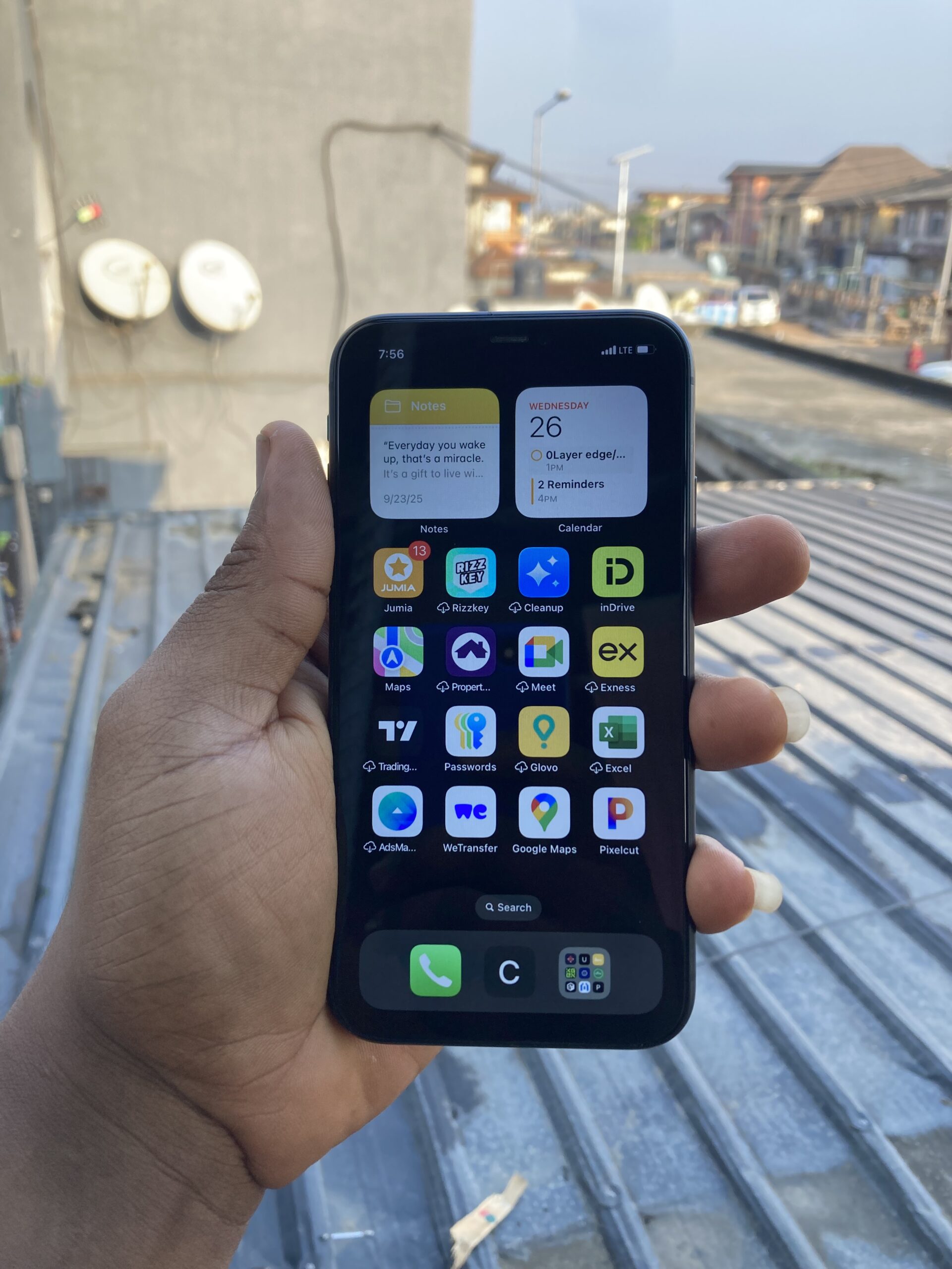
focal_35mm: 28
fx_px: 1027
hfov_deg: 49.7
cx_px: 476
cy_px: 634
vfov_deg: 63.4
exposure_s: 1/252
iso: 20
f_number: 1.8
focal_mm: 3.99
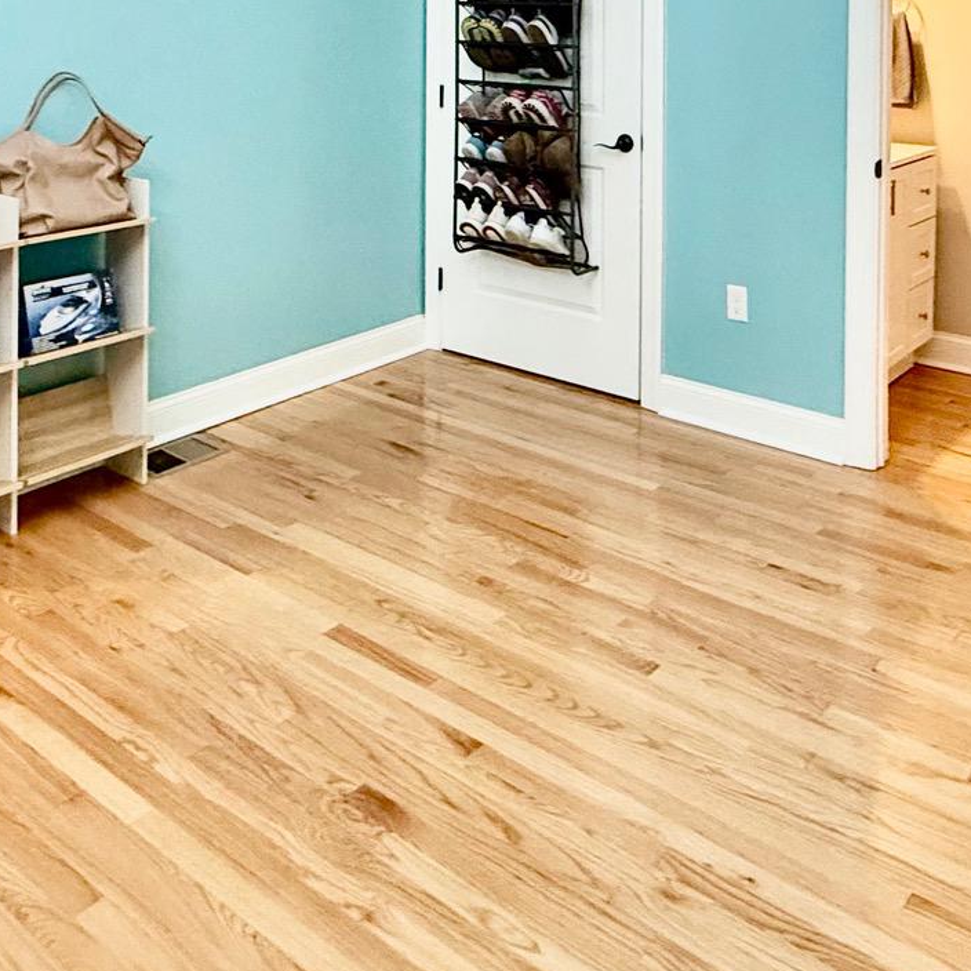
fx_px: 1142
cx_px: 448
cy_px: 10
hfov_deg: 46.0
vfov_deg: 40.6
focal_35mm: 36
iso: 640
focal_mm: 2.22
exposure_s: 1/120
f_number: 2.2
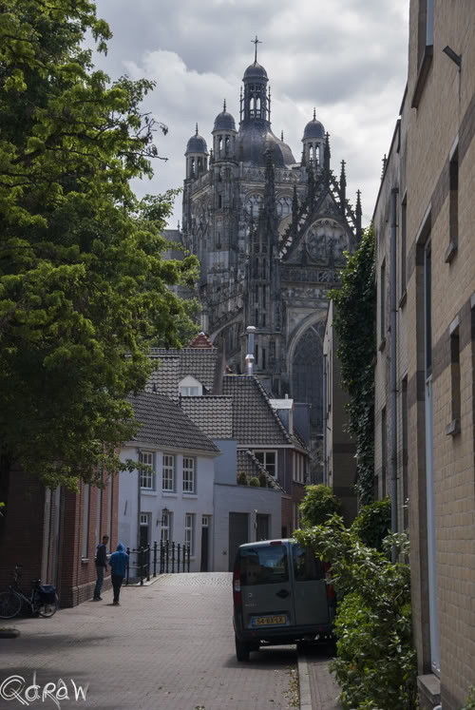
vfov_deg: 24.6
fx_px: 1628
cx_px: 238
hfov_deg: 16.6
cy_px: 355
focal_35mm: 82
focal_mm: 55
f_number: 7.1
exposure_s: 1/200
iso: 100
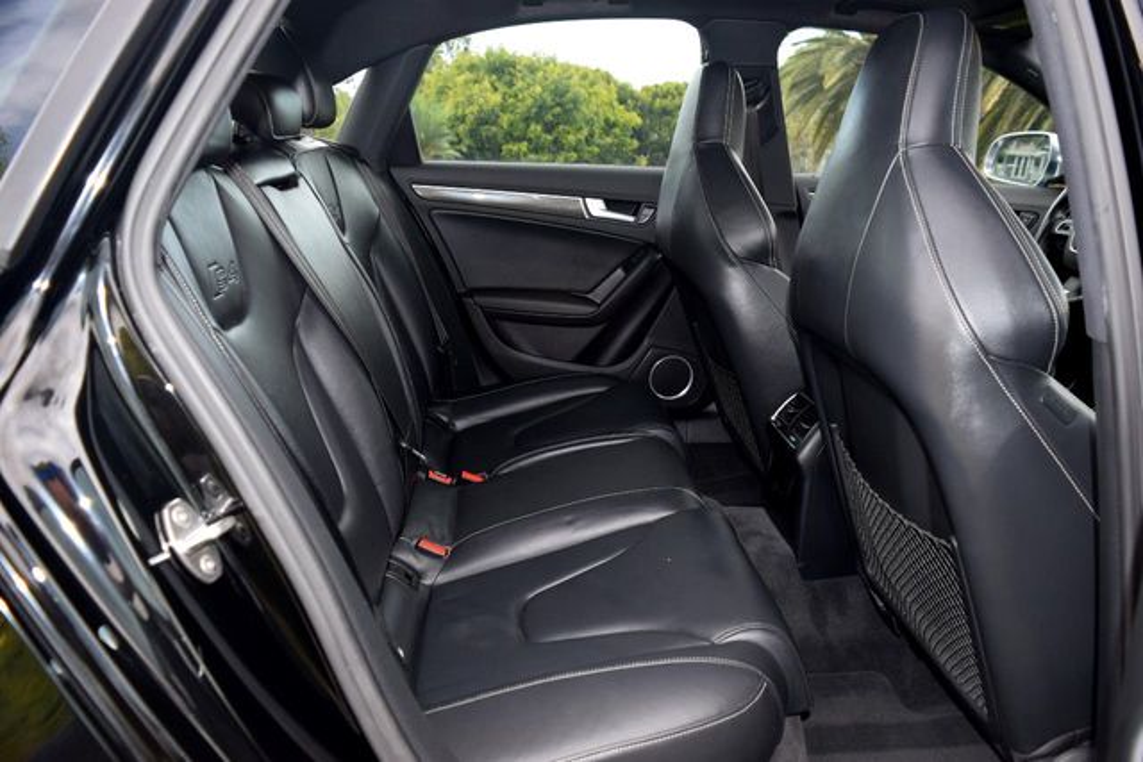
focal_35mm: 27
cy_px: 381
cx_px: 572
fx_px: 857
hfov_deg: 67.4
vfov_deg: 48.0
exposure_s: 1/100
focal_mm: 18
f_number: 5
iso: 800
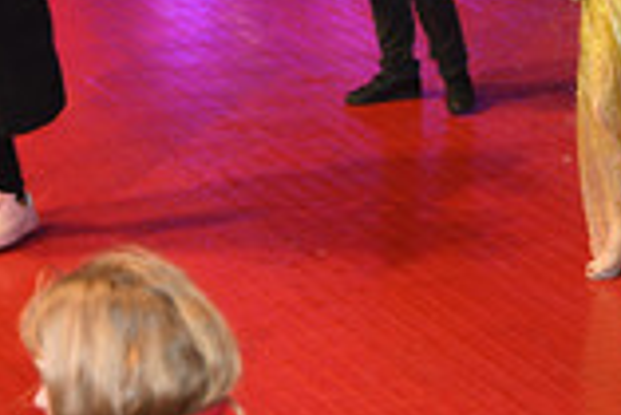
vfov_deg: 9.1
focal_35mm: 149
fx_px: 2573
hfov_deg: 13.3
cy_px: -59
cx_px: 781
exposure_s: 1/200
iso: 1250
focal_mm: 52
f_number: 5
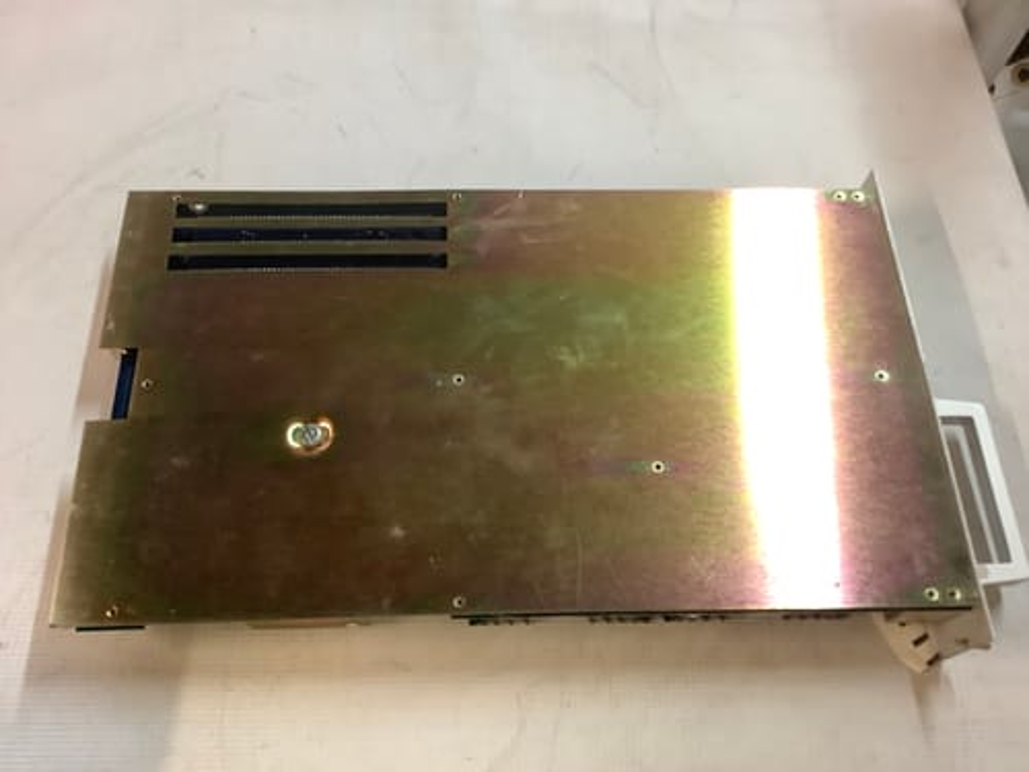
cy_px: 386
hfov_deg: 58.4
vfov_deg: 45.4
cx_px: 514
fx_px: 922
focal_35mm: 31
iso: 200
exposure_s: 1/50
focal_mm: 3.3
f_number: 2.4
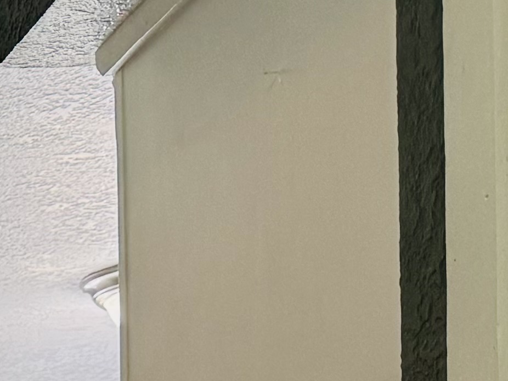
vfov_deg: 9.4
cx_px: -759
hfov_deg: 11.0
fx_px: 2173
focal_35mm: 148
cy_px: 769
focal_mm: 6.76
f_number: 1.78
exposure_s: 1/120
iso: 160
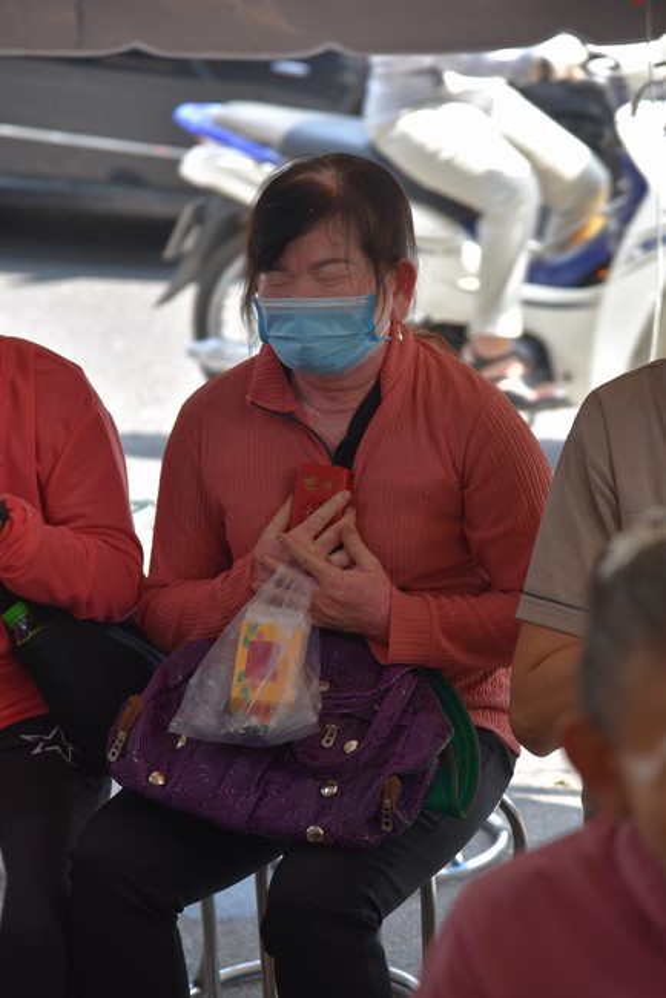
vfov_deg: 17.1
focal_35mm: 120
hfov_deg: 11.4
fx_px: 3326
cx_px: 333
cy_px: 499
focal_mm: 120
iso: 400
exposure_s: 1/320
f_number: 4.5
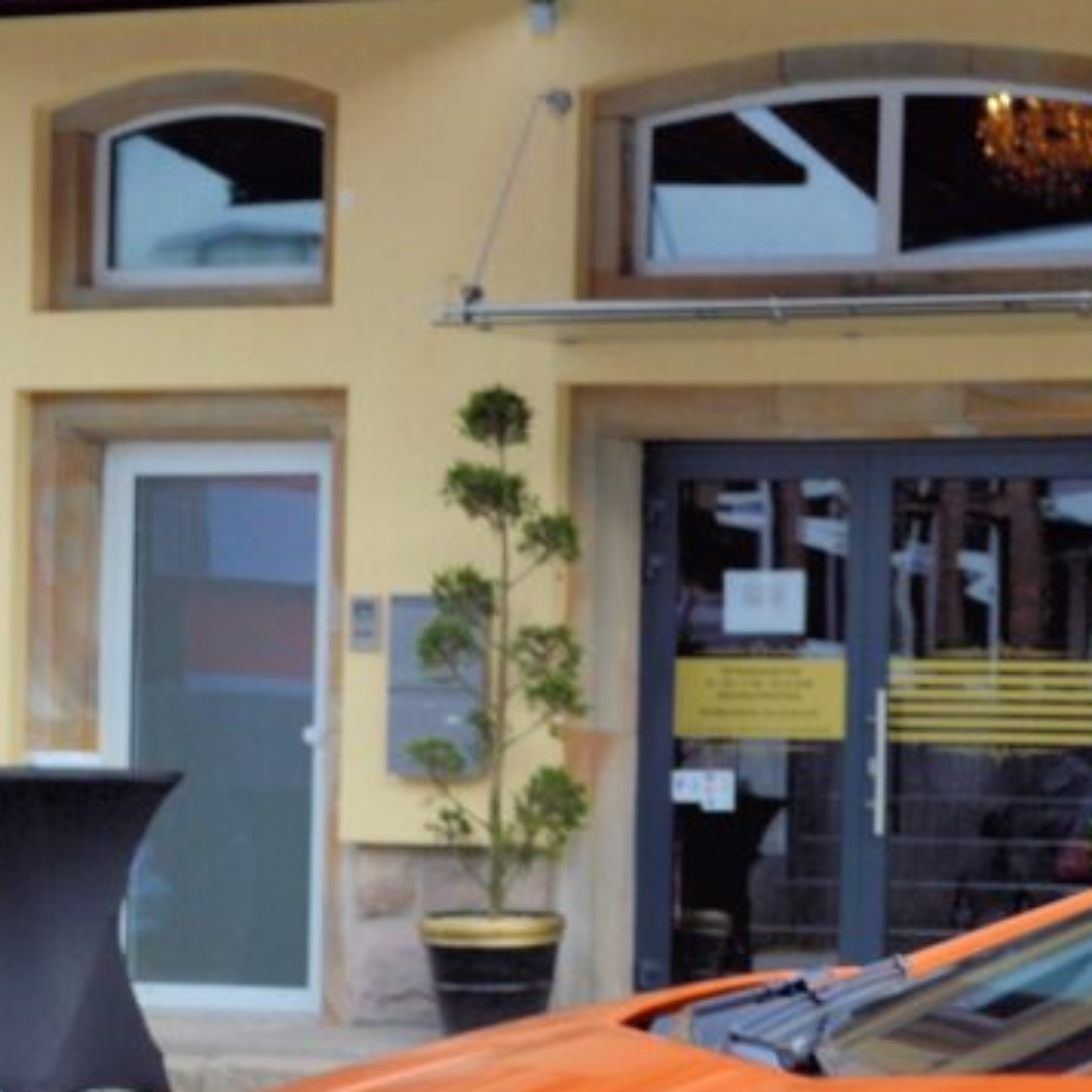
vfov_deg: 13.0
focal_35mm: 134
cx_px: 868
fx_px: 4783
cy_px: 847
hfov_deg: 13.0
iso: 110
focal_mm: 32
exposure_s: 1/125
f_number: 5.6
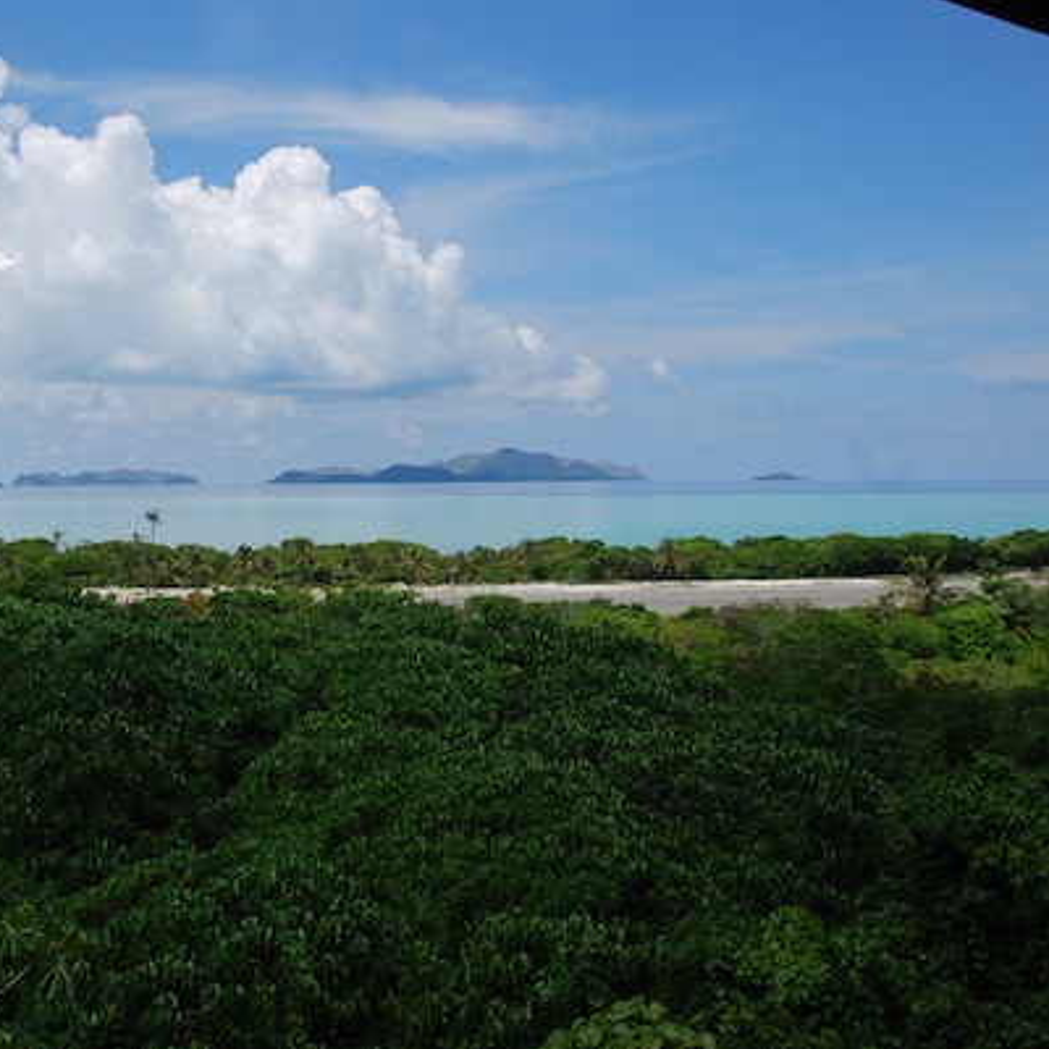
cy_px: 524
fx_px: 1577
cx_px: 265
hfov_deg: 36.0
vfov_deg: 36.8
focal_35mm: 46
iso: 100
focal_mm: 24
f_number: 8
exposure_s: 1/250
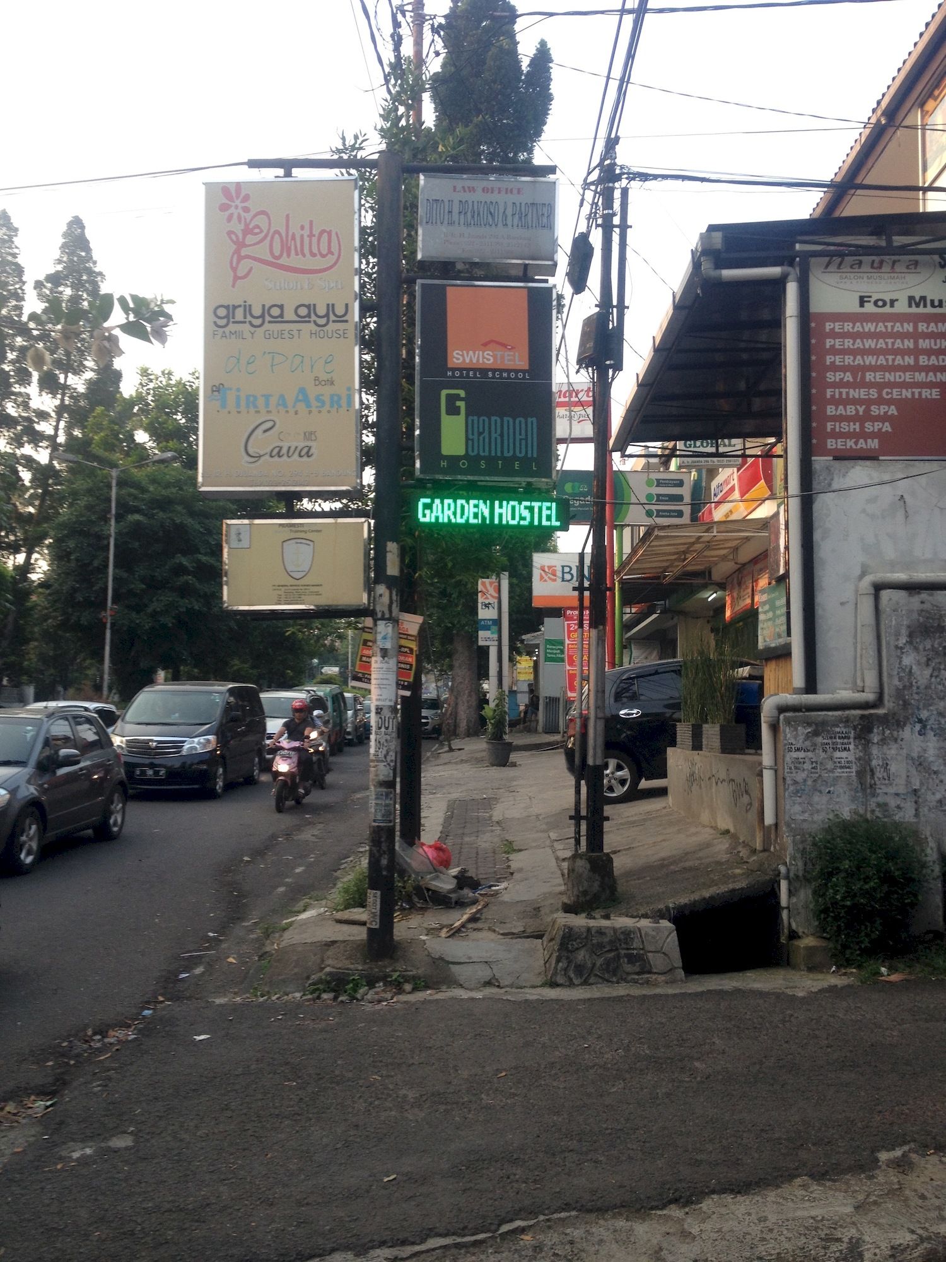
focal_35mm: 35
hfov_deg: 40.7
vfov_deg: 52.6
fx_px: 1275
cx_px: 473
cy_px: 631
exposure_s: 1/120
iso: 50
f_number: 2.4
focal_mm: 4.28
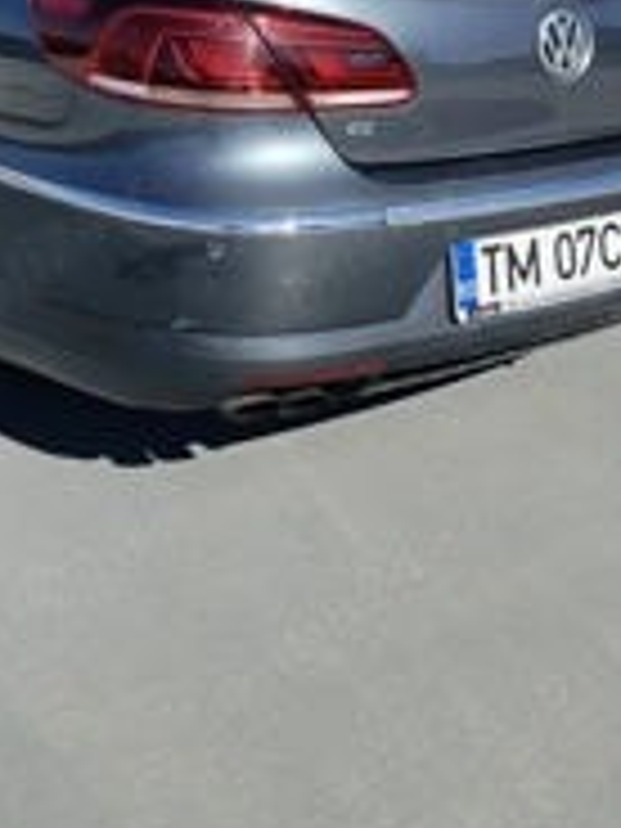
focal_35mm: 50
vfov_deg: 34.6
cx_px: 198
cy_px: -9
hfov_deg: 28.9
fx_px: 1196
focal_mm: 6.57
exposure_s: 1/1760
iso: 102
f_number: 1.6
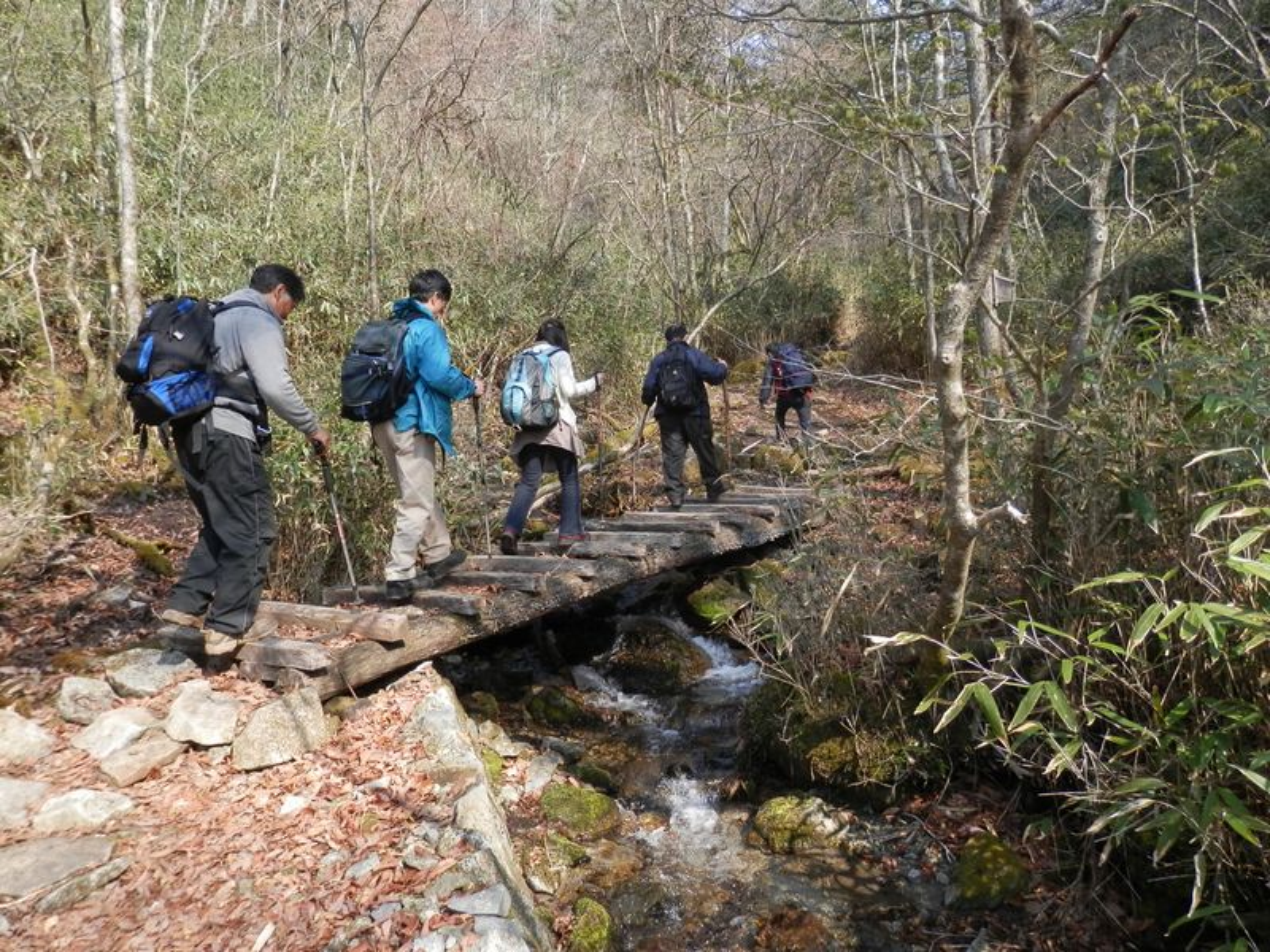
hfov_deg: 69.4
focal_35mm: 25
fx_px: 917
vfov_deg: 54.9
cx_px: 635
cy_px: 476
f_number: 3
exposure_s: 1/250
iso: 80
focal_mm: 4.5
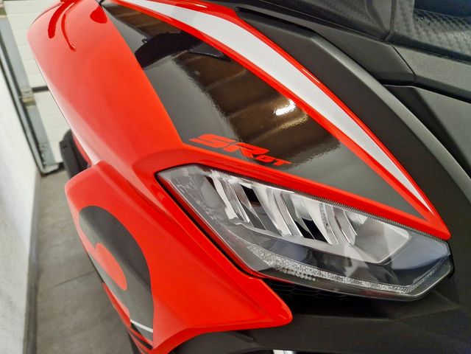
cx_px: 236
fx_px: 313
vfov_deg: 58.9
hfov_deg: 73.9
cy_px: 177
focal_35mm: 23
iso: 100
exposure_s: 1/100
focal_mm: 5.4
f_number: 1.8
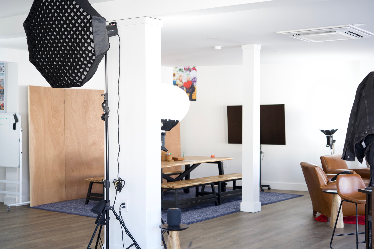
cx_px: 187
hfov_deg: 38.2
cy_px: 124
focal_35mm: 52
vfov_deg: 26.0
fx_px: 540
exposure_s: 1/250
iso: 800
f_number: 2.8
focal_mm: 52
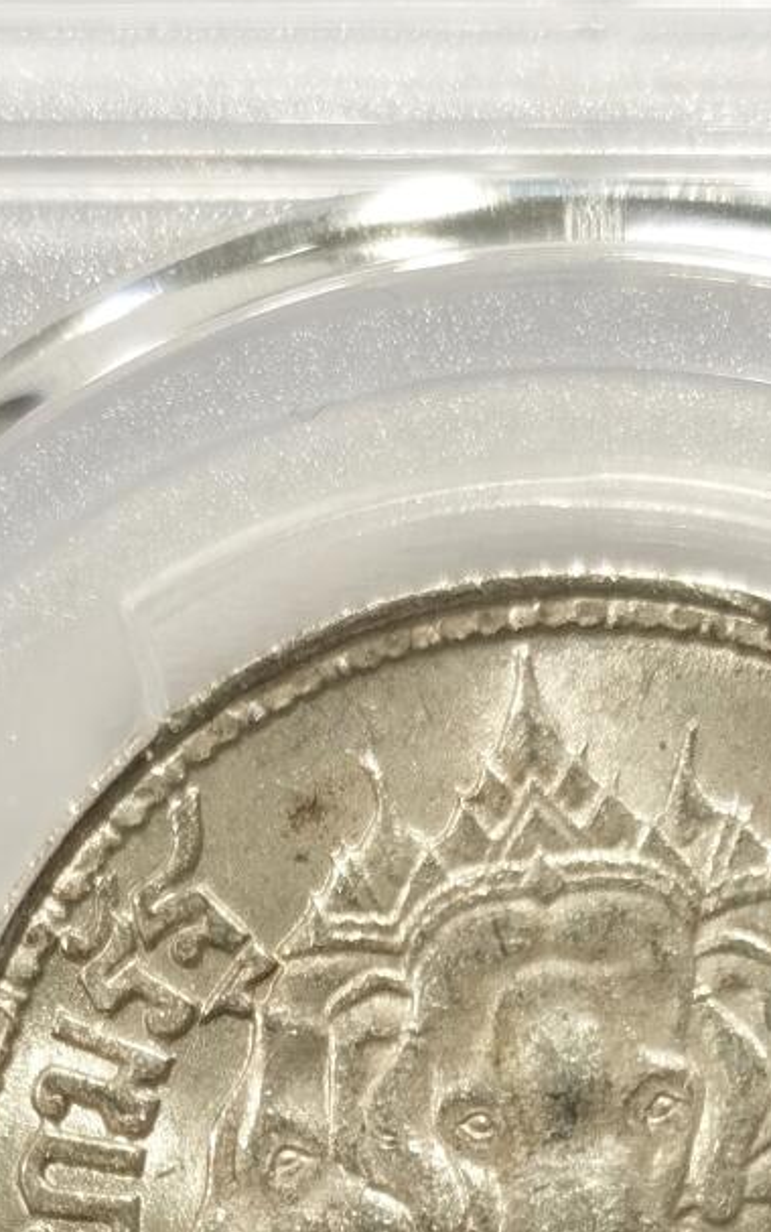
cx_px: 585
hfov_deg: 7.7
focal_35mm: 170
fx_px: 5709
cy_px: 1729
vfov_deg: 11.9
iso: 100
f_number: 16
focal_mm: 5.56
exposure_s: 1/100
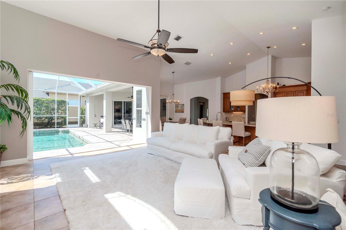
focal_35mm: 15
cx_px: 173
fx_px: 144
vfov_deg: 77.3
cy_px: 115
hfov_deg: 100.4
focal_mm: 10
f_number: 11
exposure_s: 1/200
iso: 500
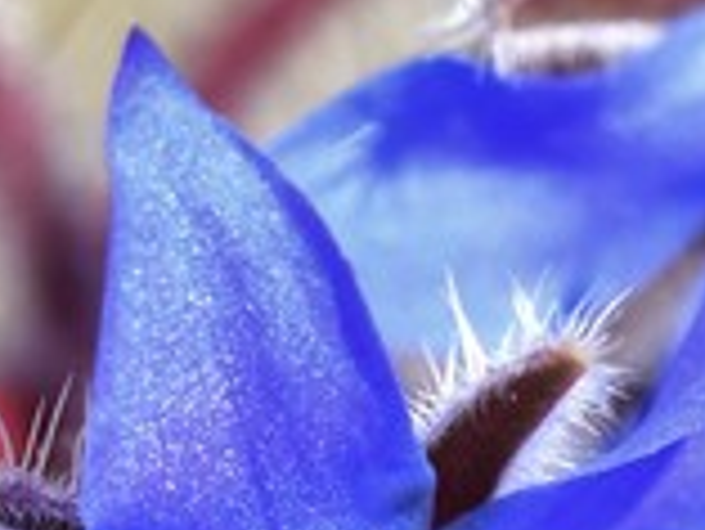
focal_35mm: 578
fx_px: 11777
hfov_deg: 3.4
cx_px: 337
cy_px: 844
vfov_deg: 2.6
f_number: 6.3
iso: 640
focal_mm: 105
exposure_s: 1/2000
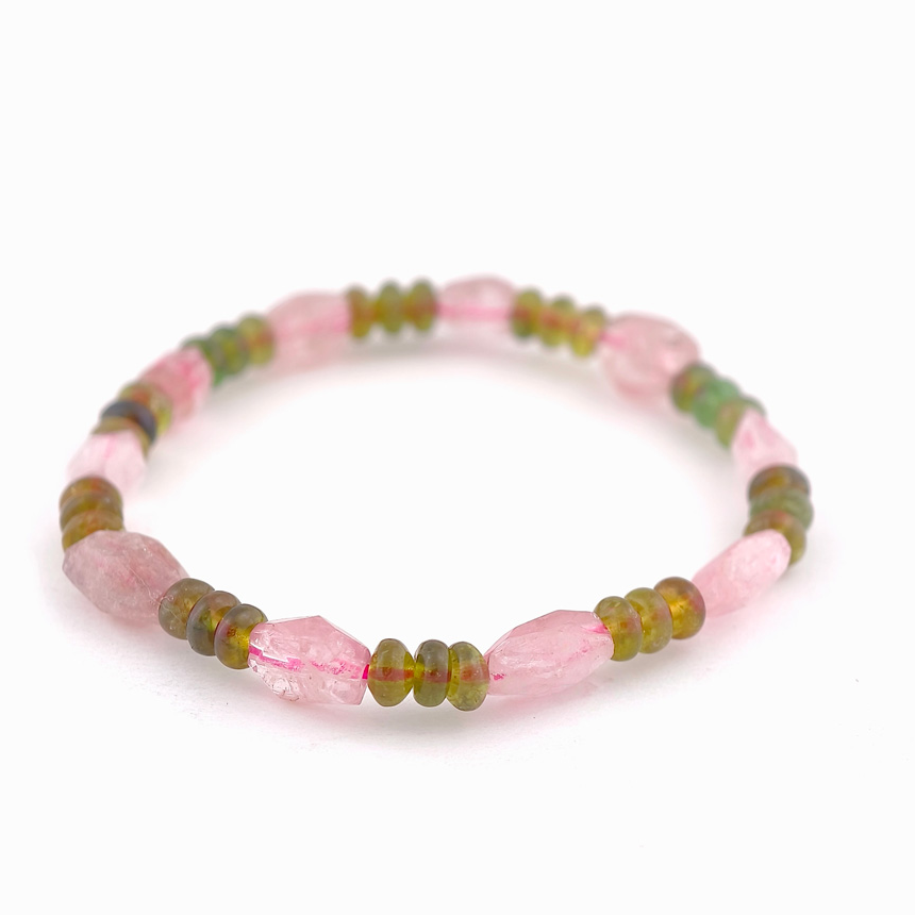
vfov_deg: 16.1
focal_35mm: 108
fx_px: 3230
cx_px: 461
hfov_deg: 16.1
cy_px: 491
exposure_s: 1/161
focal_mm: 22.48
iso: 125
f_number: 2.67
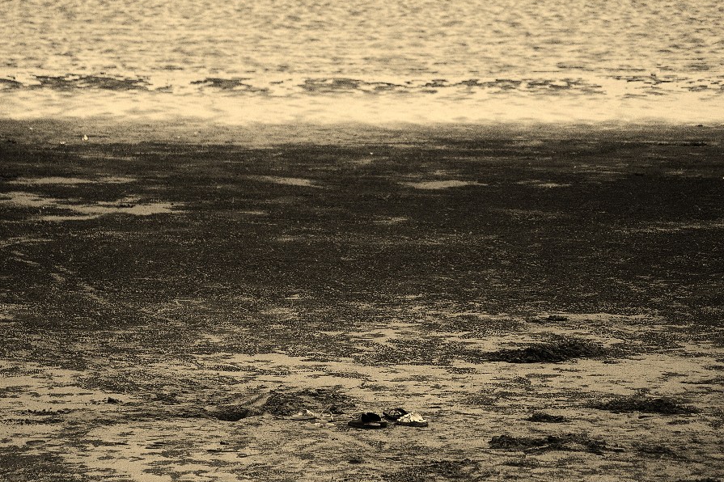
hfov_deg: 8.9
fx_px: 4655
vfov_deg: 5.9
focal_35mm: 232
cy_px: 256
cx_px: 324
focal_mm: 135
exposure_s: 1/500
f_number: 4.5
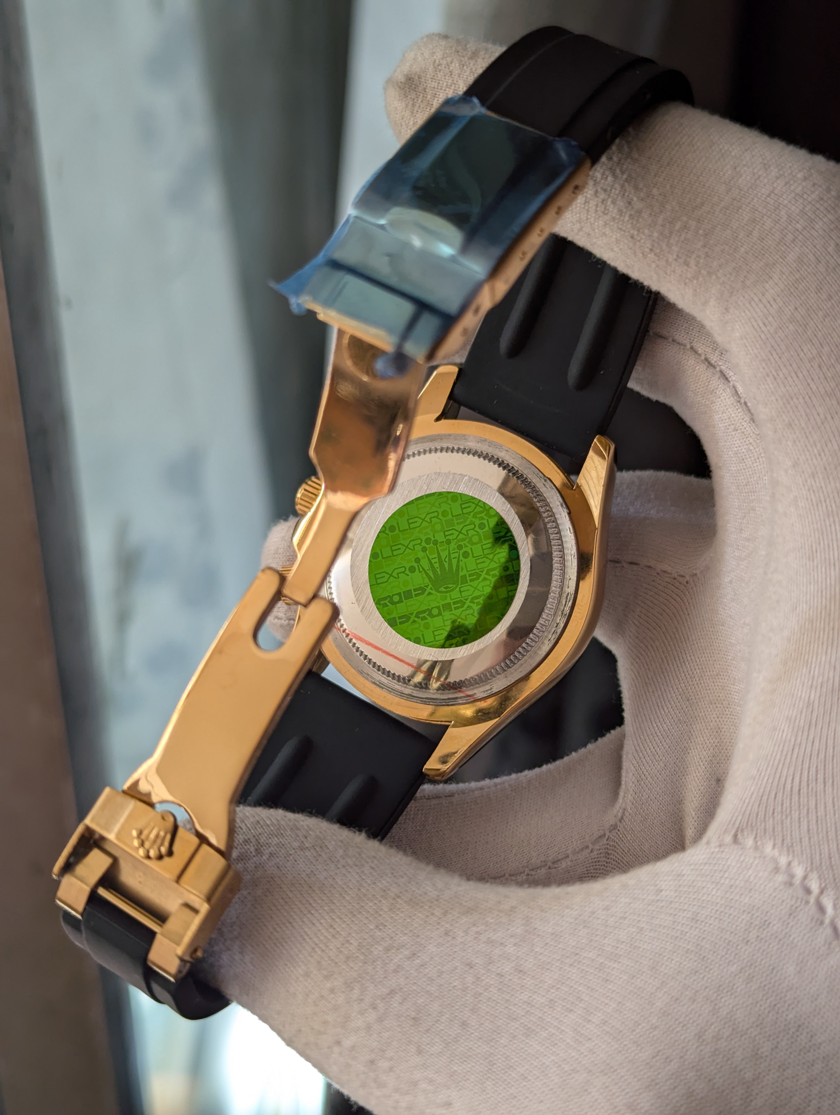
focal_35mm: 48
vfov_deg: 39.6
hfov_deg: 30.3
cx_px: 420
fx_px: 1549
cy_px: 558
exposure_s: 1/147
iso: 64
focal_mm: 6.81
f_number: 1.85
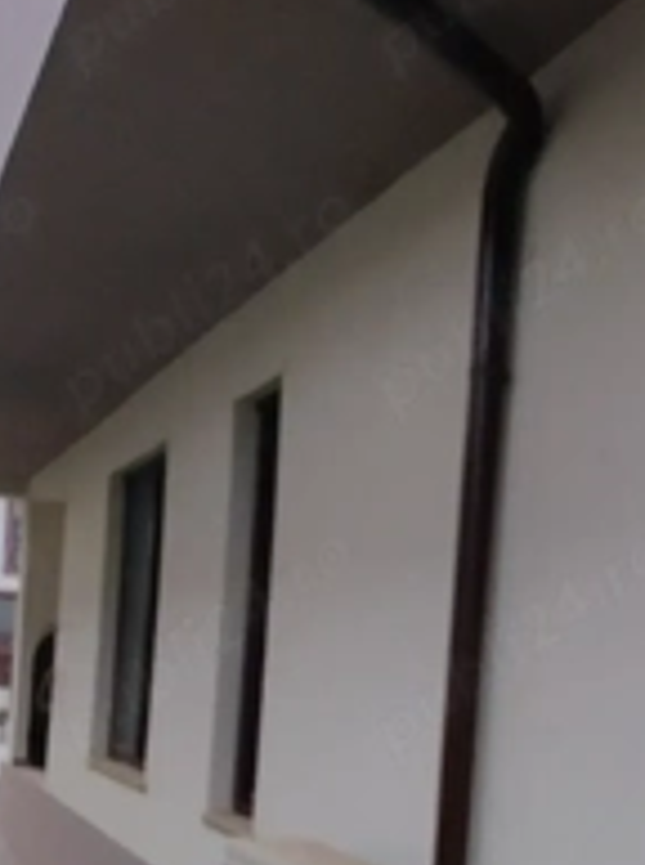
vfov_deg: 34.3
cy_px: 717
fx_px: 1346
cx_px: 363
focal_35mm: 54
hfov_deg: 26.9
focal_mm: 3.6
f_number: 1.8
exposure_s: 1/160
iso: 100
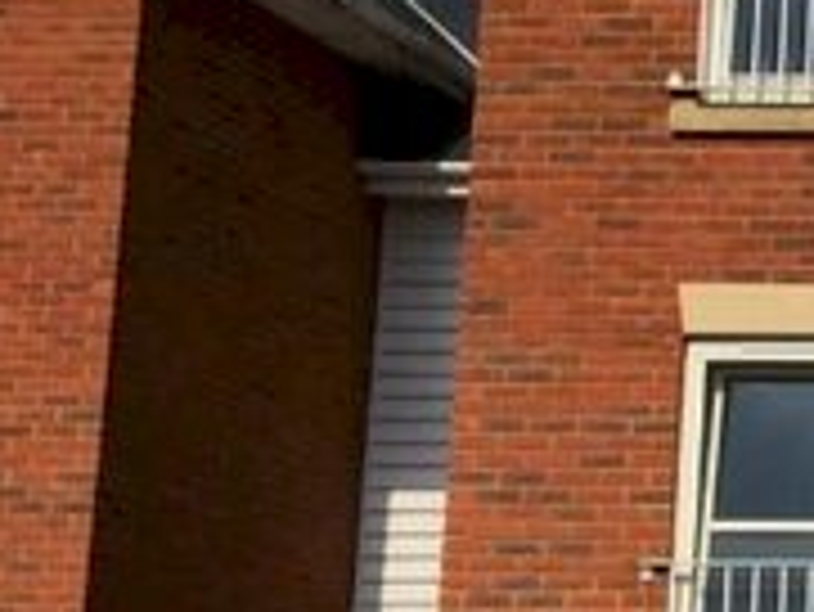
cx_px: 1561
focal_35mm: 112
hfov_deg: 14.8
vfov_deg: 13.2
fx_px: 2635
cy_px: 398
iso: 32
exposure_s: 1/4950
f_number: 2.2
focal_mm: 4.15
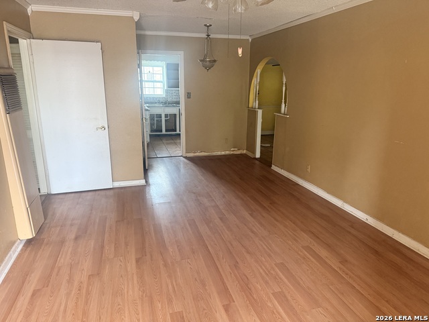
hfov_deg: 71.6
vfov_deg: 56.8
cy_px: 161
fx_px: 297
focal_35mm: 24
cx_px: 214
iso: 500
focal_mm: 6.76
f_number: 1.78
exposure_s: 1/60
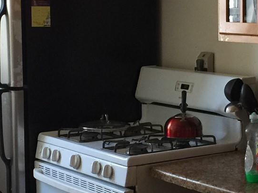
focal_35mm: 109
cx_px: 194
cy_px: 110
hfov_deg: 17.9
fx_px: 813
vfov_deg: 13.6
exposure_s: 1/15
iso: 64
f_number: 2.2
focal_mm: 4.15
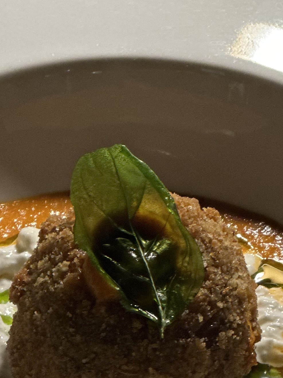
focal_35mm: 236
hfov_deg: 6.3
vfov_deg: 8.4
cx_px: 99
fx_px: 2573
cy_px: 200
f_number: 2.8
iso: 160
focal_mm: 9
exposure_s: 1/33
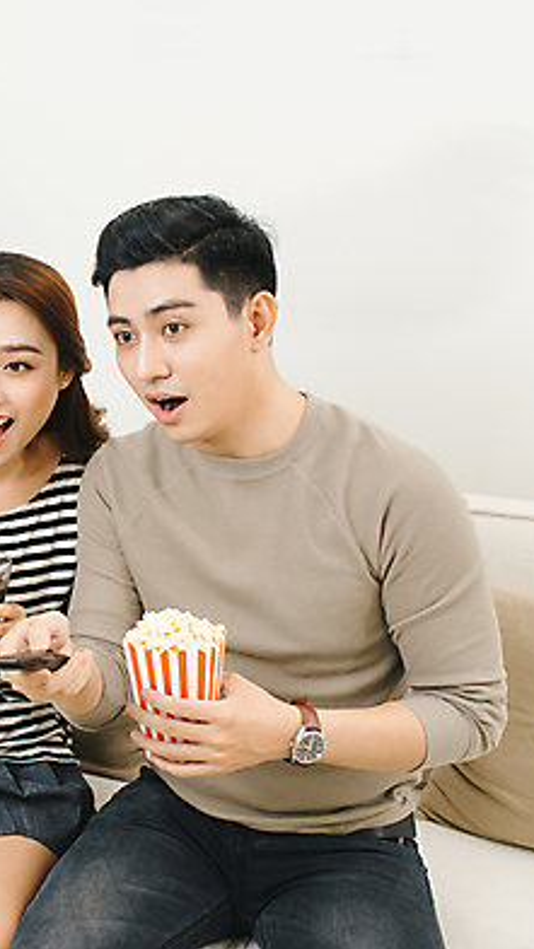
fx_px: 1410
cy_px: 468
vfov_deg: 37.2
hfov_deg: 20.4
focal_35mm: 56
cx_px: -60
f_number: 3.5
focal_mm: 35
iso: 400
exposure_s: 1/160
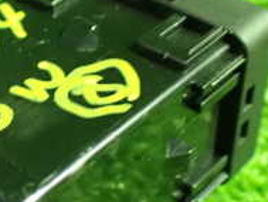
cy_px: 139
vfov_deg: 15.5
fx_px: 736
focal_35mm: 95
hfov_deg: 20.1
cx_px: 11
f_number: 2.3
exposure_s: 1/15
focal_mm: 5.4
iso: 1600
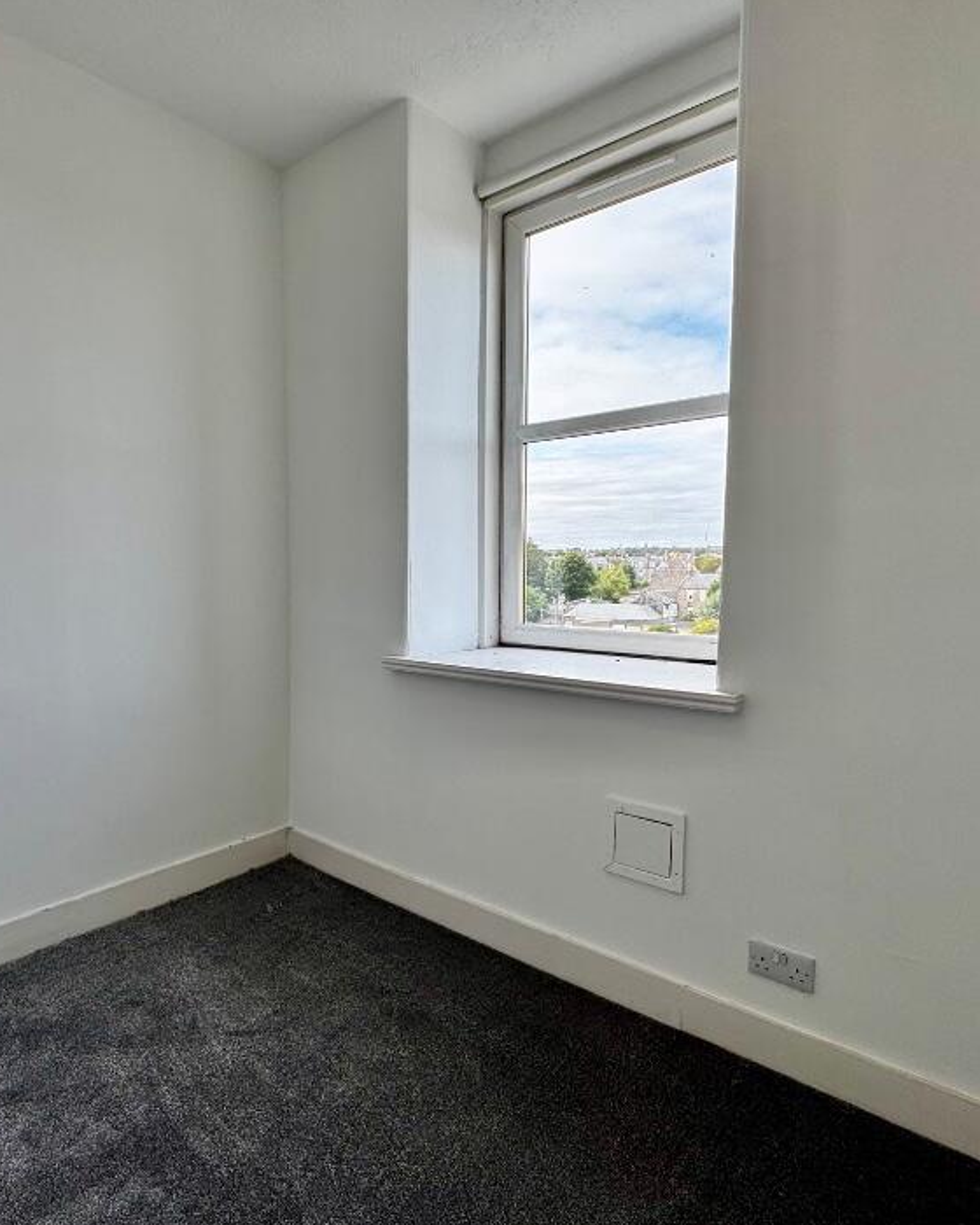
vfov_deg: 80.3
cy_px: 635
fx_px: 725
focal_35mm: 20
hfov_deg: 67.1
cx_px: 368
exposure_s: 1/194
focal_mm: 2.22
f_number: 2.2
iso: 40
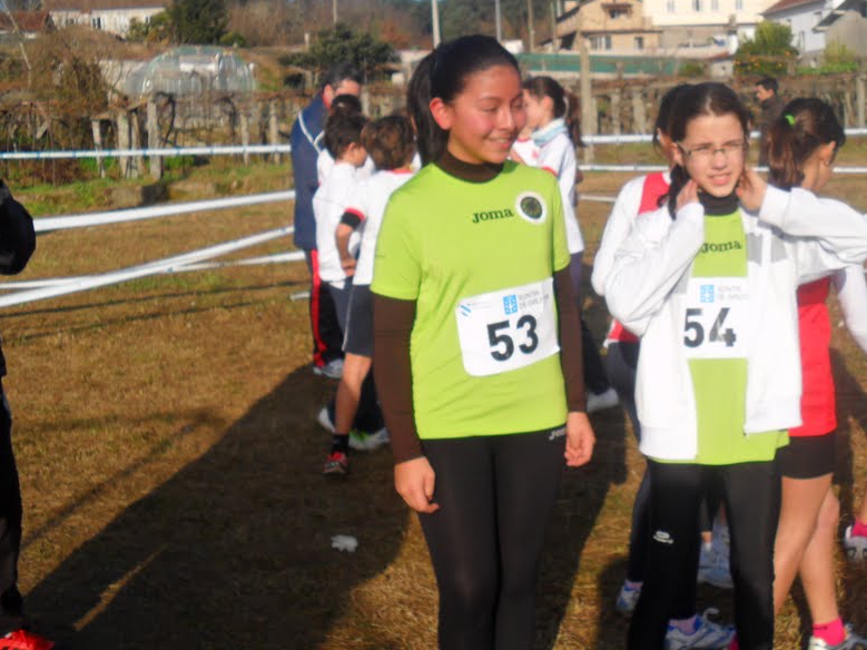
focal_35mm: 46
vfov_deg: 31.5
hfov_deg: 41.1
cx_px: 518
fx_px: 1152
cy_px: 329
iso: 80
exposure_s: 1/180
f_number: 7.6
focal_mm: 6.3
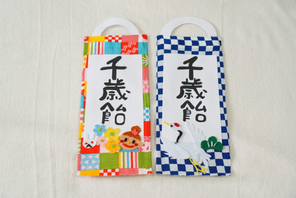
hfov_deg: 37.8
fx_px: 432
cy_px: 99
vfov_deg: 25.8
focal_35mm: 52
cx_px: 148
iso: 1000
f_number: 4
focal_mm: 35
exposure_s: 1/160
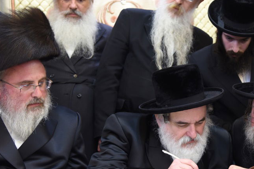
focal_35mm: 79
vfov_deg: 17.2
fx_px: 557
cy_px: 121
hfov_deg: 25.5
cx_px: 176
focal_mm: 50
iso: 2000
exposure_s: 1/100
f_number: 4.5
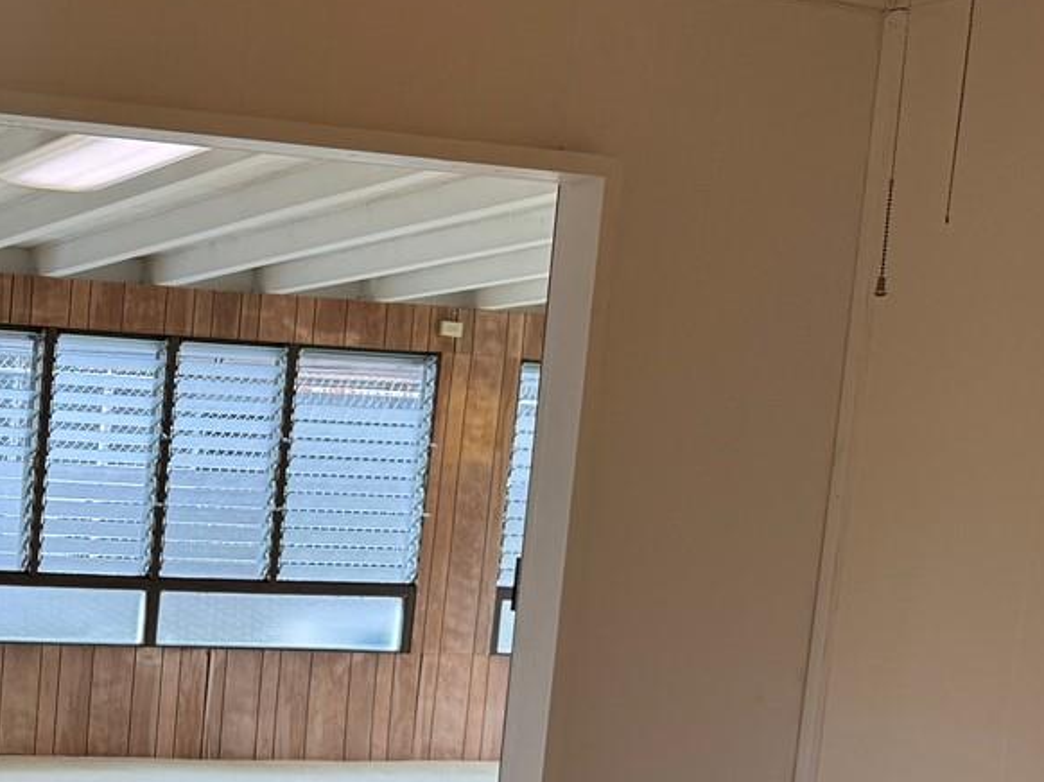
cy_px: 682
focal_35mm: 66
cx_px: -265
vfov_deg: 21.8
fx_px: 1990
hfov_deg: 25.8
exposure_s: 1/195
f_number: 1.78
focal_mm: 6.76
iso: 64
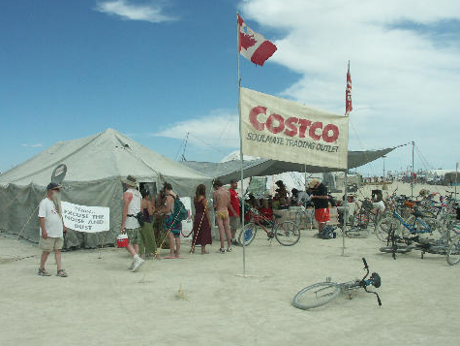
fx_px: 492
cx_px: 215
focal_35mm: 37
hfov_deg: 50.1
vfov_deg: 38.7
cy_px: 169
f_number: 9
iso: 100
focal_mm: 8.5
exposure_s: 1/500
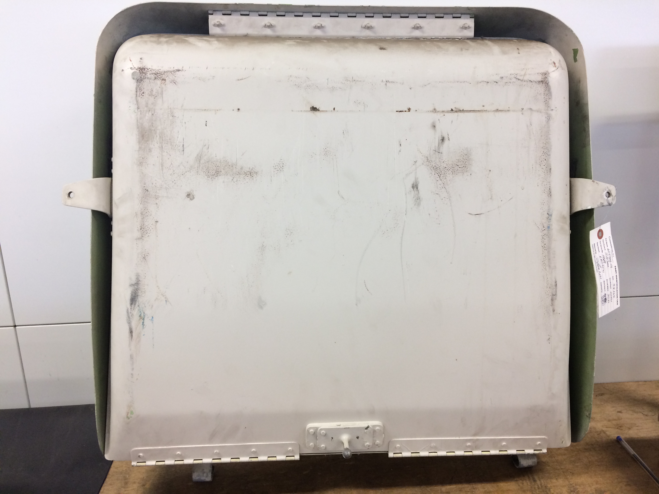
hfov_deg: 61.7
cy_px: 247
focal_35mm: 29
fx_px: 552
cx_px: 330
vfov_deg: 48.2
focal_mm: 4.15
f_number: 2.2
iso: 50
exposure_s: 1/33
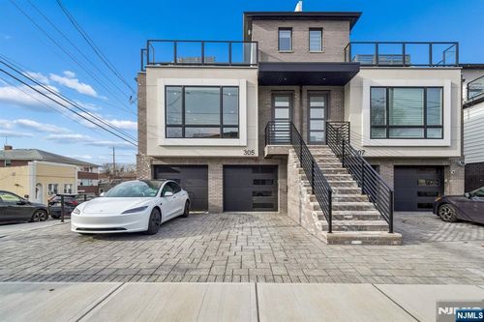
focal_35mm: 16
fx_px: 215
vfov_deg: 73.7
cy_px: 161
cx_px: 242
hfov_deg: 96.8
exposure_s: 1/320
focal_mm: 16
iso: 400
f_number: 8
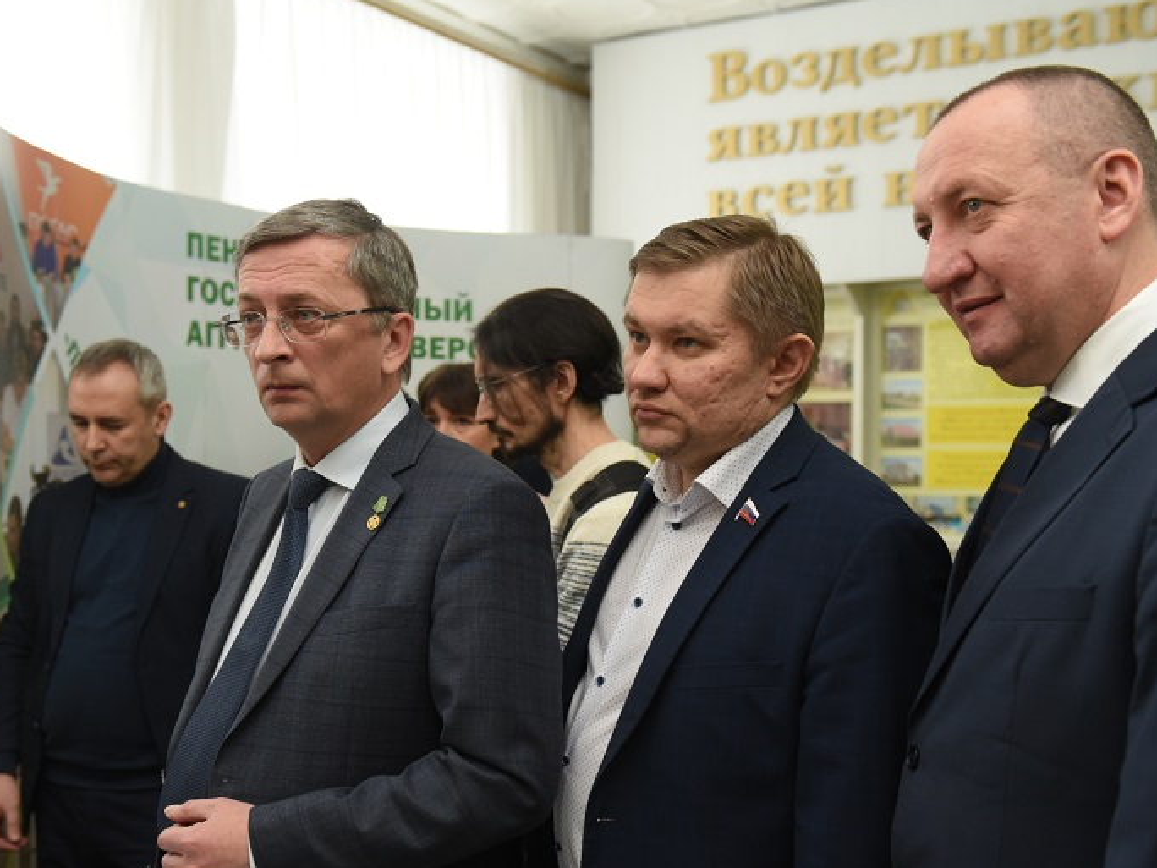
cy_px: 475
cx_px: 519
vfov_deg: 33.6
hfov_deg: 43.8
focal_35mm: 43
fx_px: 1437
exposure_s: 1/200
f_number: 3.5
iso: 1600
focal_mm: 34
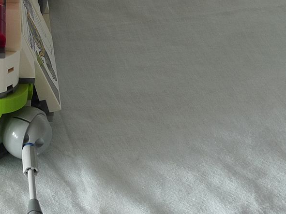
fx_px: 1454
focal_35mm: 176
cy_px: -57
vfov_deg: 8.3
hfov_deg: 11.1
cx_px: -32
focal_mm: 12.1
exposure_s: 1.6
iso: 80
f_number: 4.5
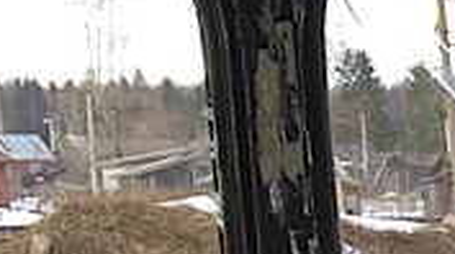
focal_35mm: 229
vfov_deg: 5.0
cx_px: 1401
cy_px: 747
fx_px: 2759
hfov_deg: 8.0
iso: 25
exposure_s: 1/250
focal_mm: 4.15
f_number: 2.2
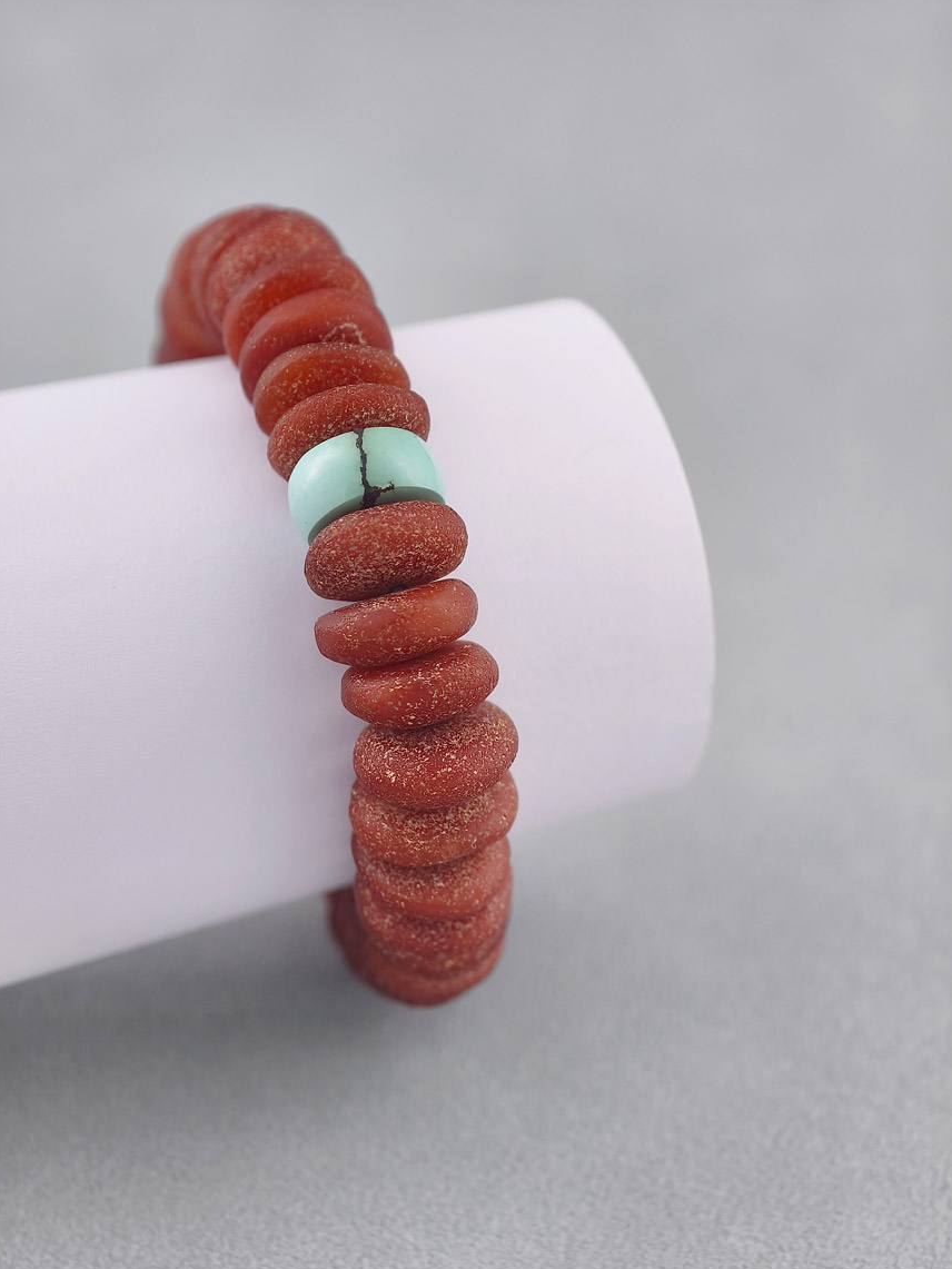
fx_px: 3153
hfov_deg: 17.2
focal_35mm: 86
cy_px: 636
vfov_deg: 22.8
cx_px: 472
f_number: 2.67
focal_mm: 22.48
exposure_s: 1/160
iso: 125
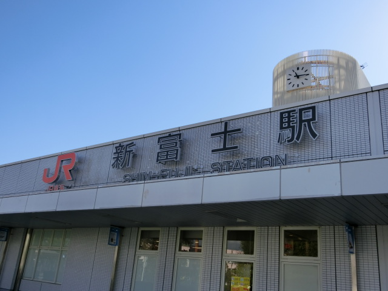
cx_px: 194
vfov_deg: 41.8
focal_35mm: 34
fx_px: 381
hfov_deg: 54.0
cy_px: 146
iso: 80
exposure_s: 1/800
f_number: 3.9
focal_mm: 6
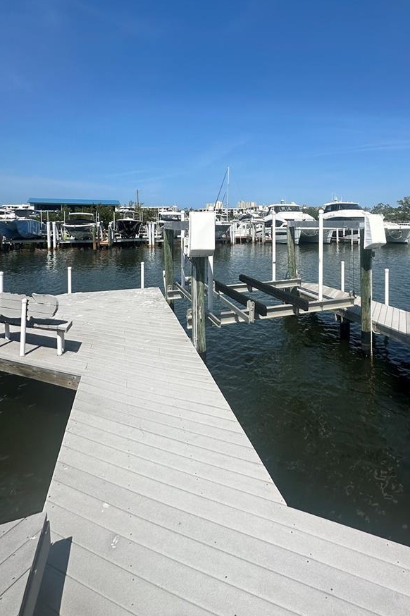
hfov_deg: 60.1
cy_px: 230
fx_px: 342
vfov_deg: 82.4
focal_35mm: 20
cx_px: 281
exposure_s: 1/3205
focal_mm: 2.22
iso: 50
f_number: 2.2
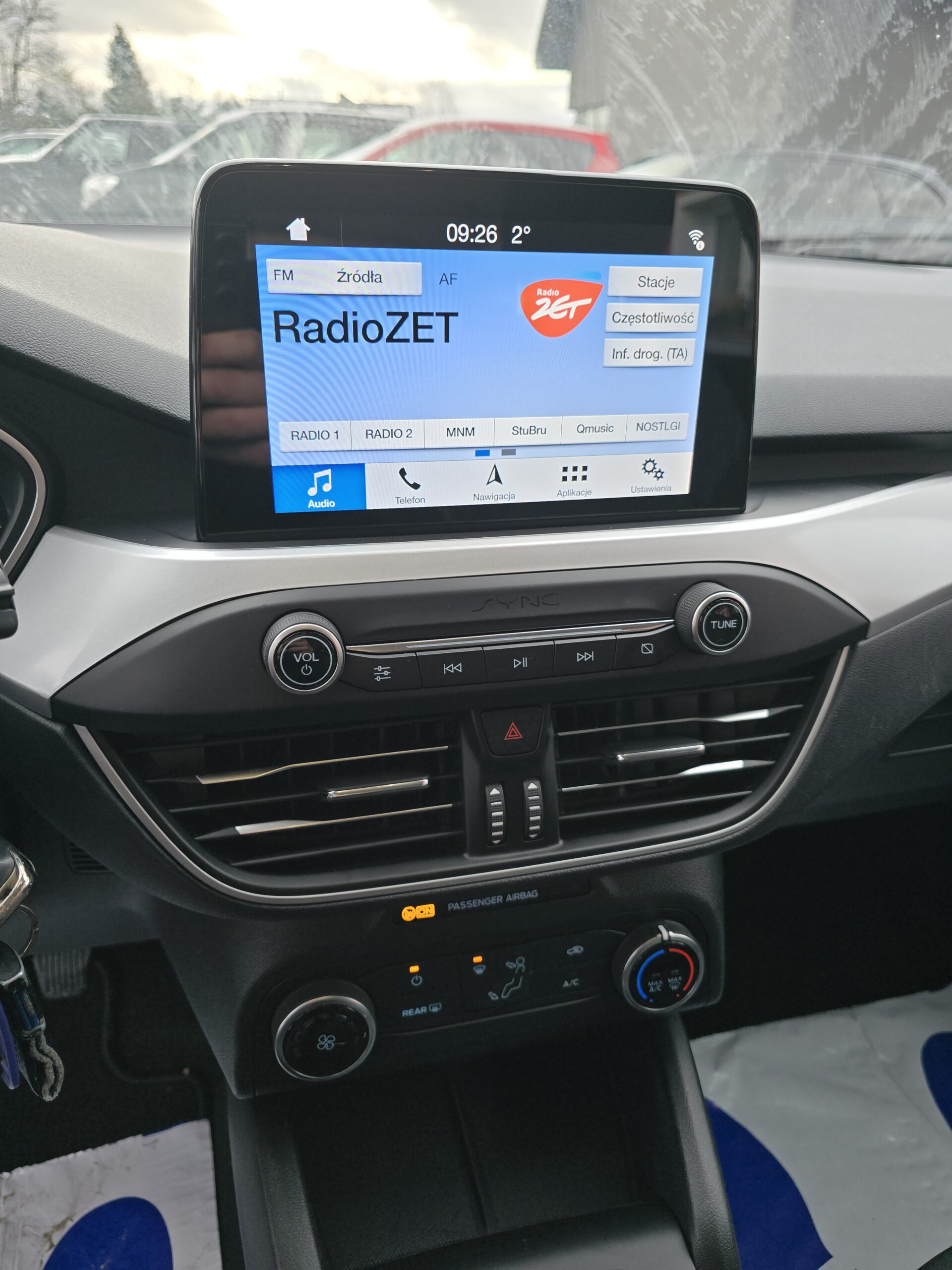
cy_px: 635
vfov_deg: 73.9
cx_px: 476
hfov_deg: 58.9
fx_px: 843
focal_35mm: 23
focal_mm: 6.3
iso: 50
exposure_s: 1/180
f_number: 1.7
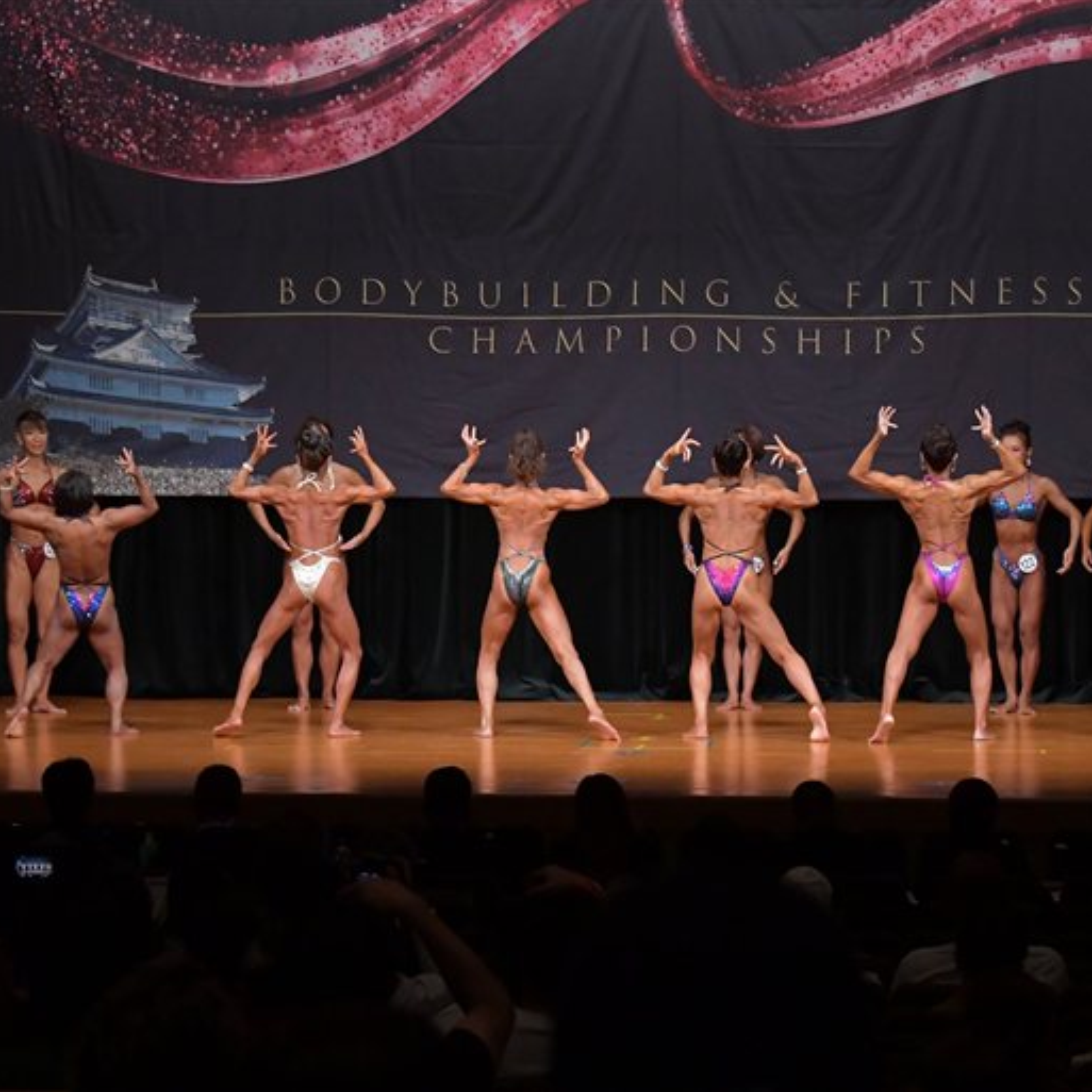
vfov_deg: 13.3
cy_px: 547
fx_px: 4675
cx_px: 633
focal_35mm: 131
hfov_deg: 13.3
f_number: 5.6
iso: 4000
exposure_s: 1/400
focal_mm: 68
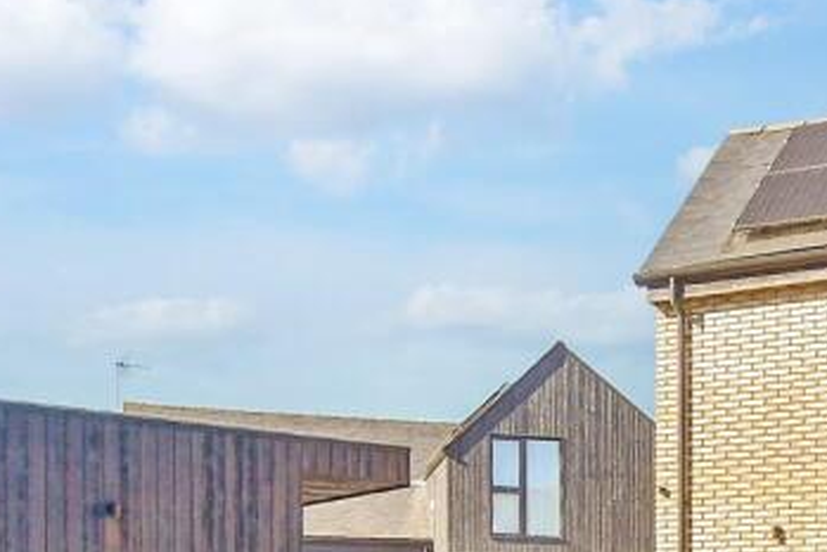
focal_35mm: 44
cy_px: 646
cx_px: 692
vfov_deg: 27.3
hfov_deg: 42.0
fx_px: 1011
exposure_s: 1/640
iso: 320
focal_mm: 10
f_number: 8
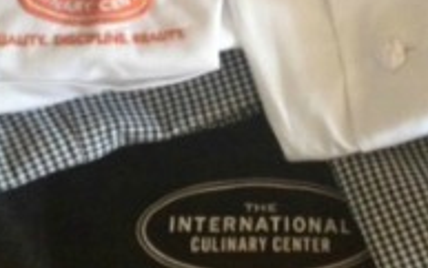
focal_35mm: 96
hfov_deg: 21.6
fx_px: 1121
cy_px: -23
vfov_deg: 13.4
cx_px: 275
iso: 320
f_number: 2.4
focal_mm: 4.28
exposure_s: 1/20
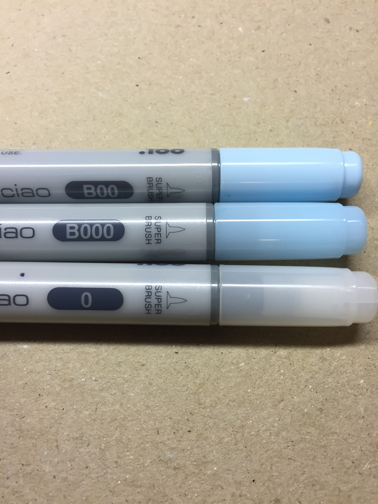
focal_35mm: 29
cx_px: 189
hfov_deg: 48.2
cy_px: 252
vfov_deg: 61.7
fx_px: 422
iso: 40
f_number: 2.2
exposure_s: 1/33
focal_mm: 4.15
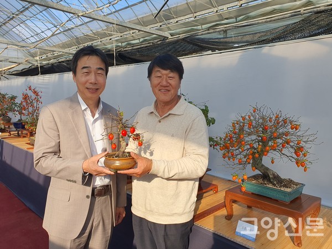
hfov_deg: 67.3
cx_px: 166
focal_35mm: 26
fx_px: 249
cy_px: 124
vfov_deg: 53.1
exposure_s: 1/833
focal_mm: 4.3
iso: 50
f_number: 2.4
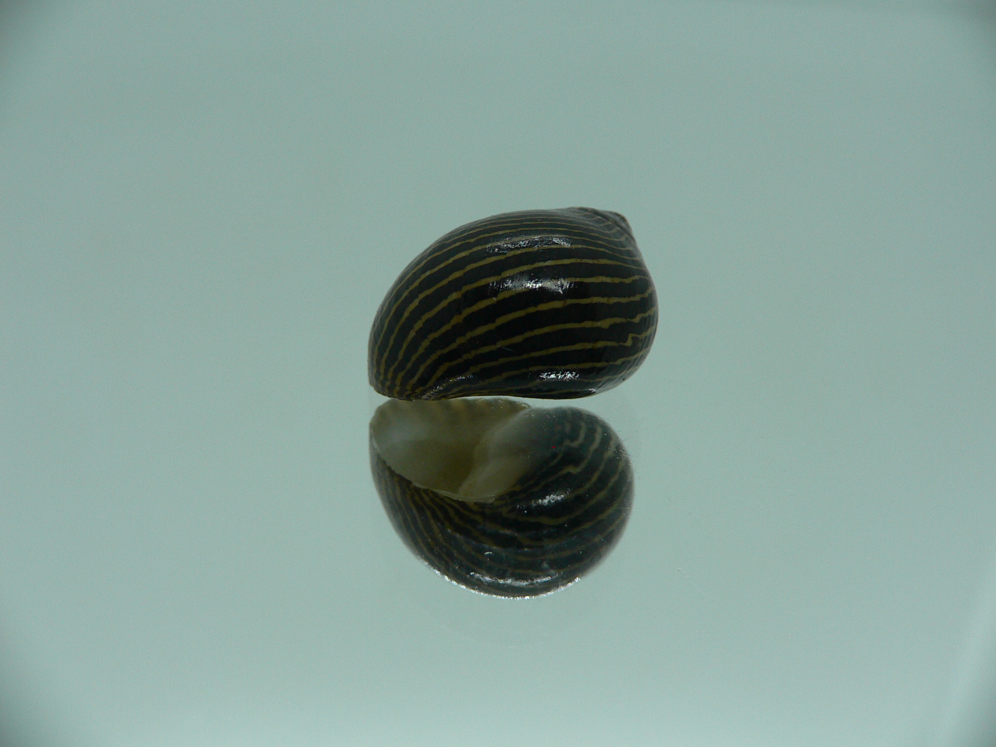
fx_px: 1007
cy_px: 374
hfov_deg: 52.6
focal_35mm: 35
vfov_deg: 40.7
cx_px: 498
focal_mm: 4.6
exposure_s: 1/60
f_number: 2.8
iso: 80
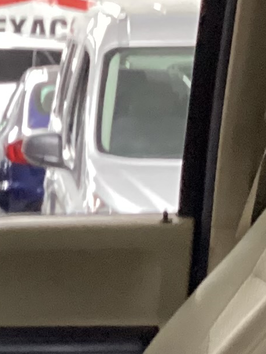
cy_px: 480
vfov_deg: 11.6
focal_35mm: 165
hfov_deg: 8.8
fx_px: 1690
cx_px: -109
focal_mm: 3.3
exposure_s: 1/30
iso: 640
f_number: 2.4
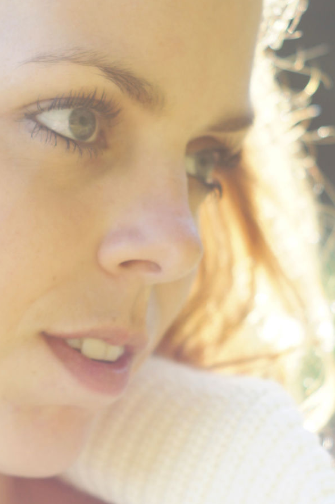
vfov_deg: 11.9
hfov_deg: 7.9
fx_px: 2420
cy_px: 320
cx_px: -38
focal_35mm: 173
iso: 200
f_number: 3.2
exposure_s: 1/320
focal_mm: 50
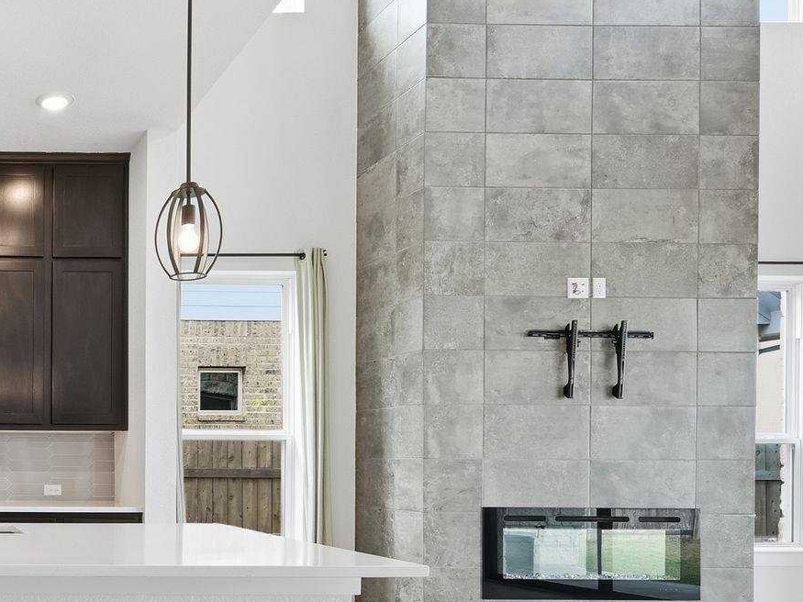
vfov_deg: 38.5
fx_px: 835
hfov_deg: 41.3
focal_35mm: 36
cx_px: -75
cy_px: 462
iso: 100
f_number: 8
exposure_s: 1/20
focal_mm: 16
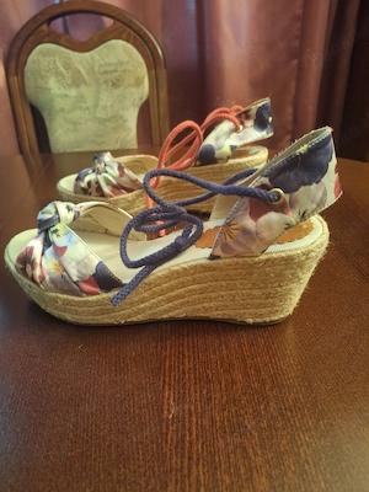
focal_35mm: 23
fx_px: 327
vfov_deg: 73.9
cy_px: 246
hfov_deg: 58.9
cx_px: 184
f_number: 1.8
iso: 320
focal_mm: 5.54
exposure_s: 1/25
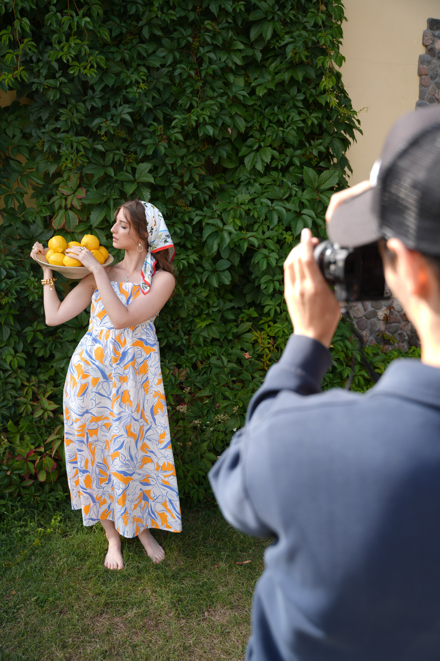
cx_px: 220
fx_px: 636
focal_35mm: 35
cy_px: 330
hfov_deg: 38.2
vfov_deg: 54.8
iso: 80
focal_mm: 34.7
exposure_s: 1/200
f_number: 3.5
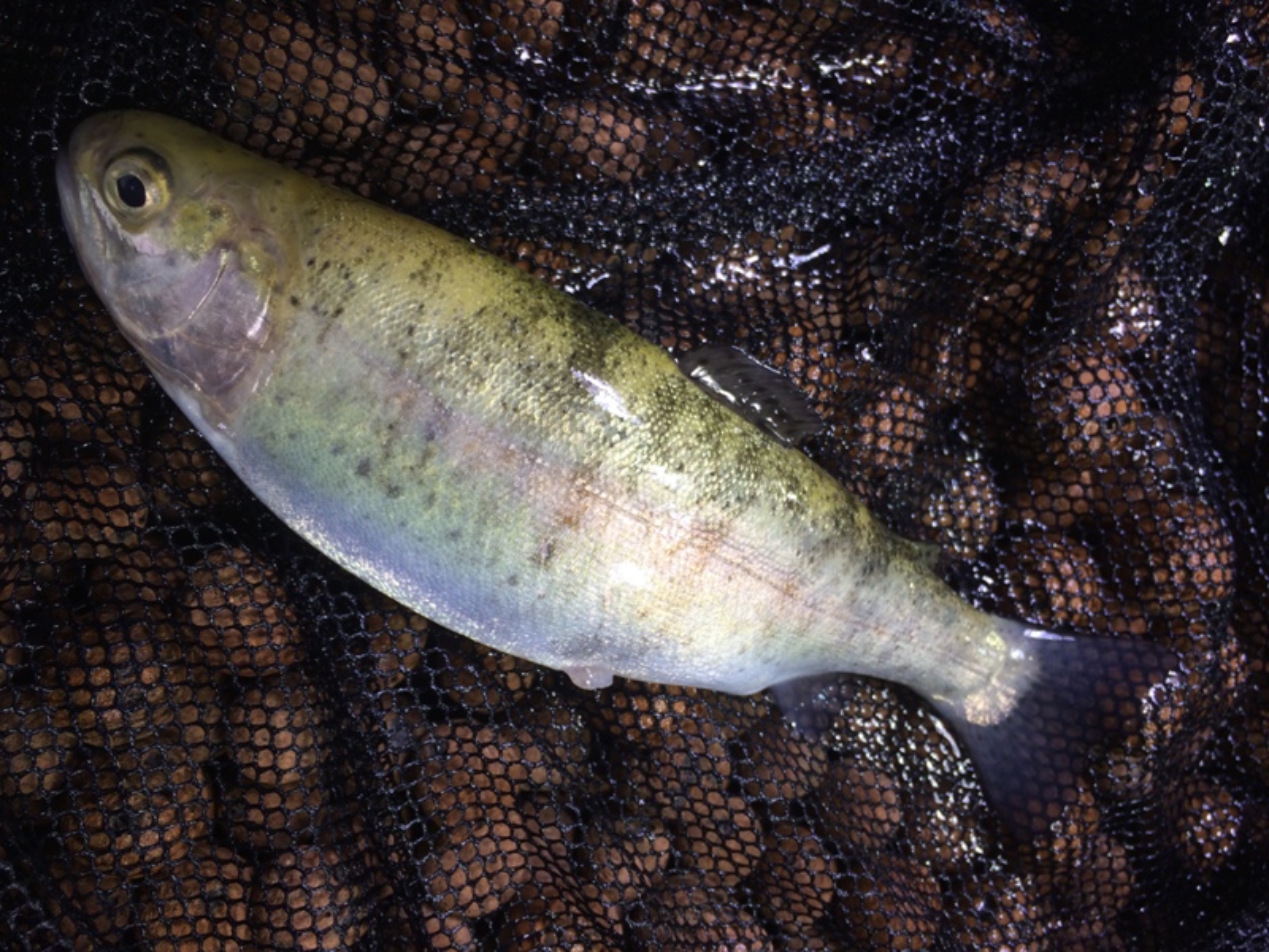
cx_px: 634
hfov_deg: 61.7
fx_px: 1063
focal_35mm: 29
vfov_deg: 48.2
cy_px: 476
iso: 32
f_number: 2.2
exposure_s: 1/326
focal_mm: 4.15
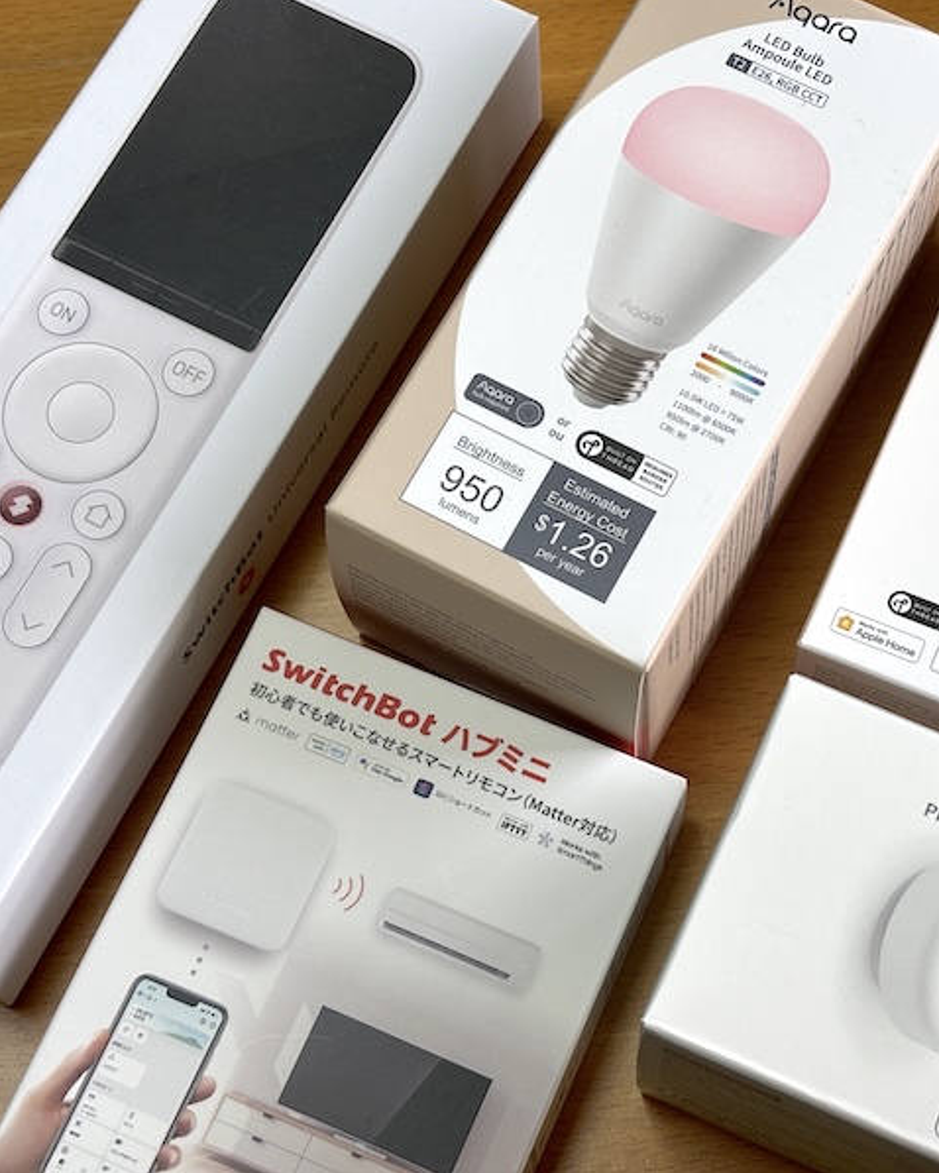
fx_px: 2361
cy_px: 586
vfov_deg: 27.9
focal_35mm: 68
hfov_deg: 22.5
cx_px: 564
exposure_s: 1/50
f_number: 1.6
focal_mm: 5.96
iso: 32
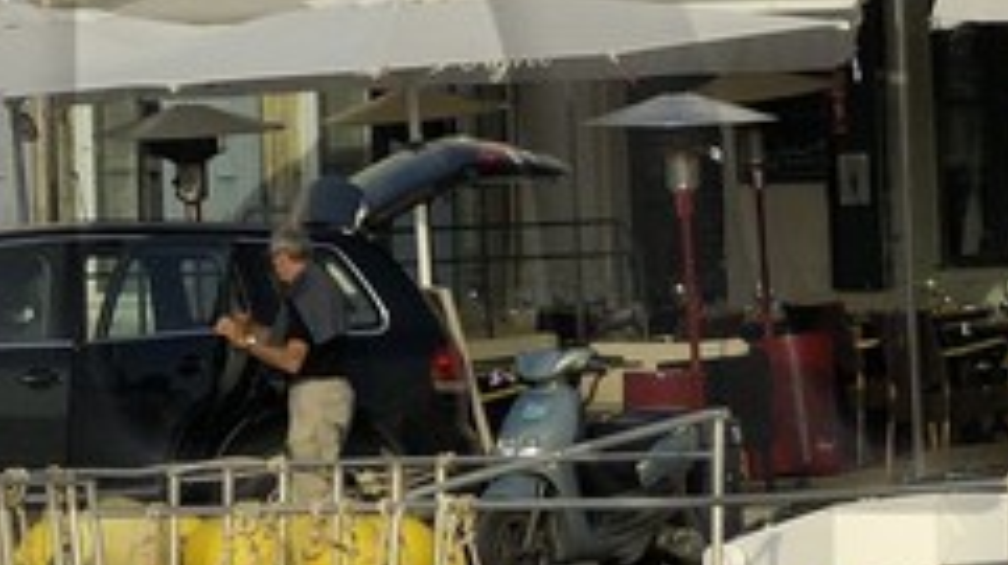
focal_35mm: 1147
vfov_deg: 1.1
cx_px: -205
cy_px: -167
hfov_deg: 1.9
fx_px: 30627
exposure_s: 1/400
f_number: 6.3
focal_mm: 110
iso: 100
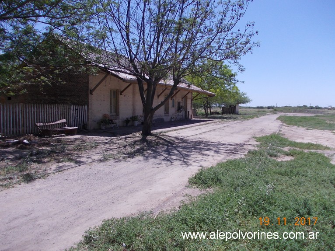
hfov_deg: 63.5
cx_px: 168
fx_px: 271
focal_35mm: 28
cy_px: 126
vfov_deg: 49.7
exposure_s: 1/400
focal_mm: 4
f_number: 5.4
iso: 80
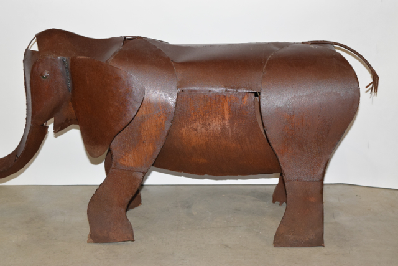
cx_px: 199
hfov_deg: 28.1
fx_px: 796
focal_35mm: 72
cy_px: 133
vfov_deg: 18.9
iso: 800
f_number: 5.6
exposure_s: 1/125
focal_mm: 48
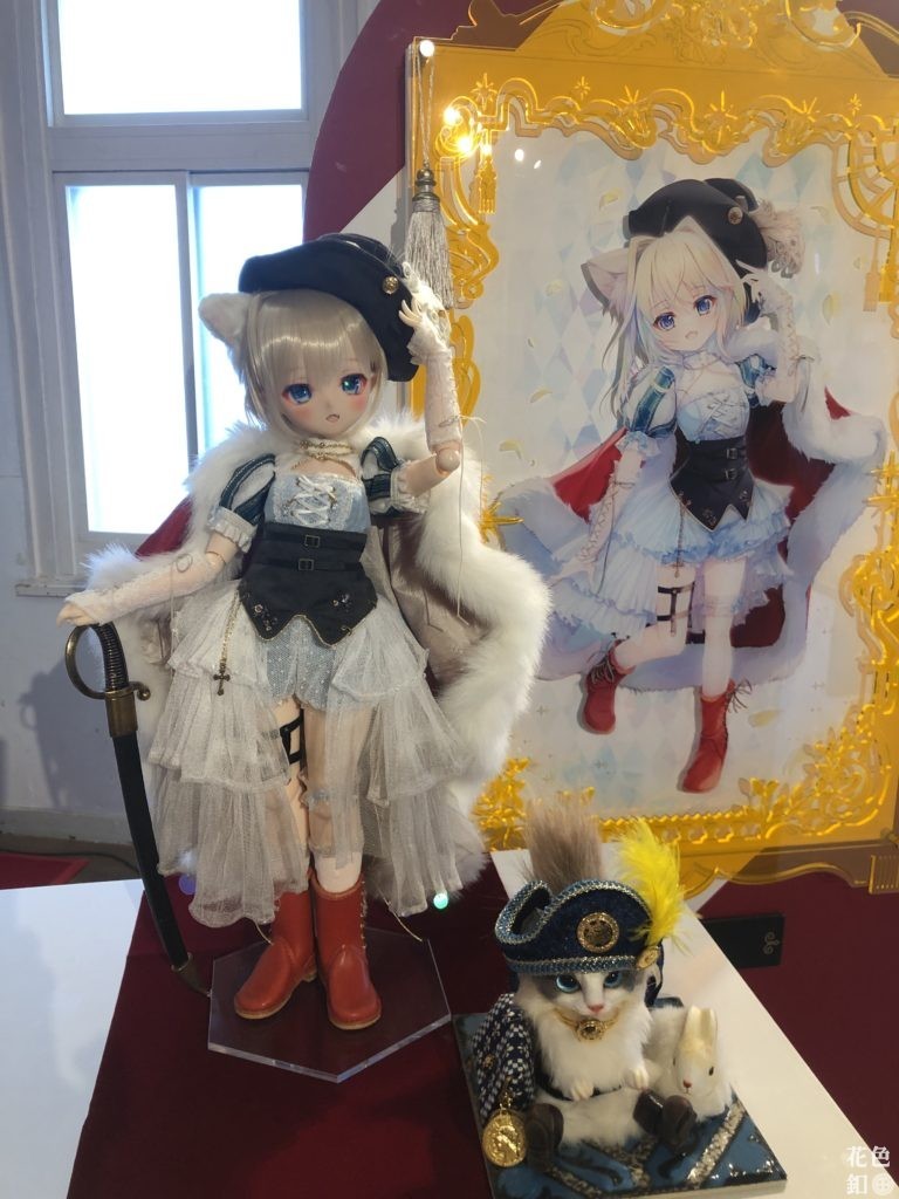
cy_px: 600
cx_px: 450
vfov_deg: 63.4
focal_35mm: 28
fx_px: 970
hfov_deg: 49.7
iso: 32
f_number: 1.8
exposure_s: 1/25
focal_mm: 4
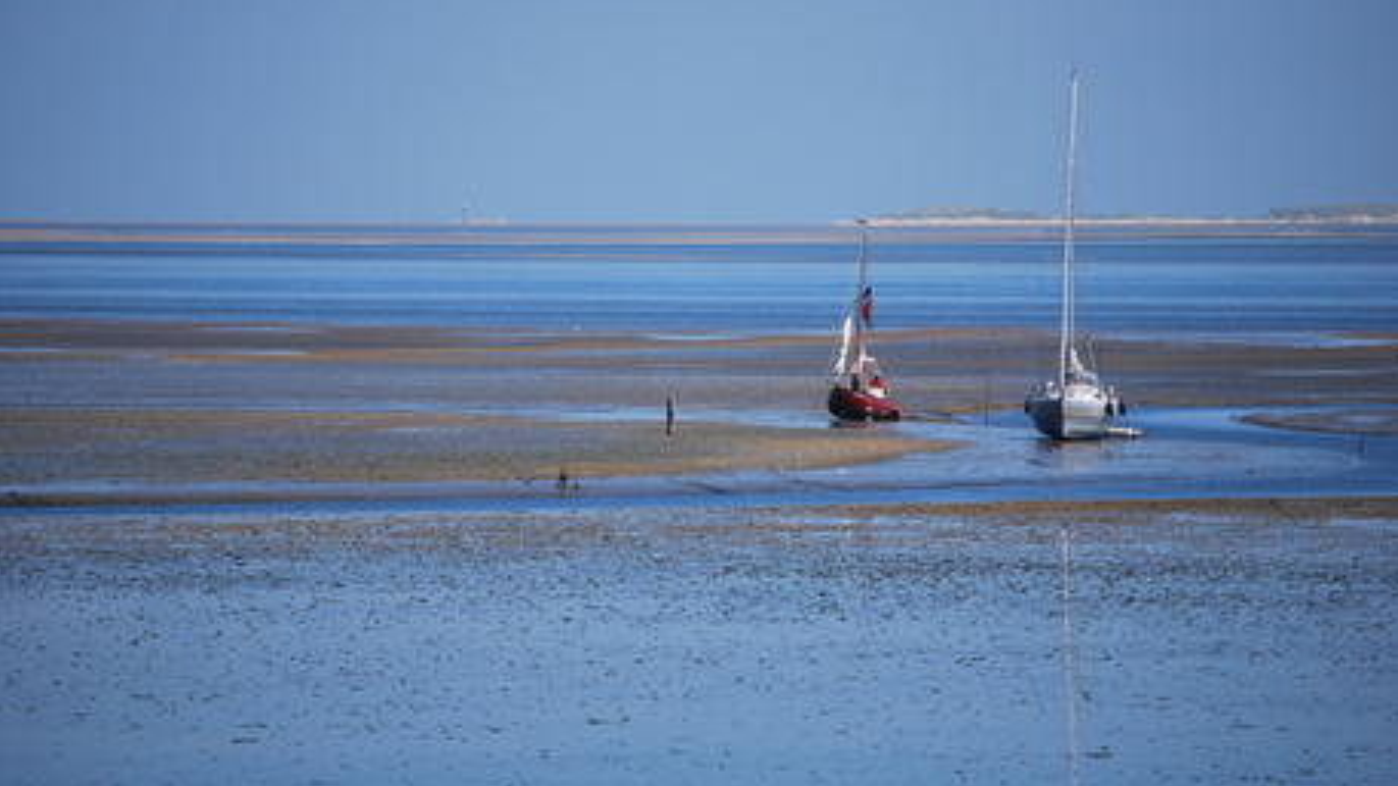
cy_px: 385
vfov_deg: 3.8
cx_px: 701
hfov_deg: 6.8
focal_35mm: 317
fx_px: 11750
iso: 100
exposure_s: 1/640
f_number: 5.6
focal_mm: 200
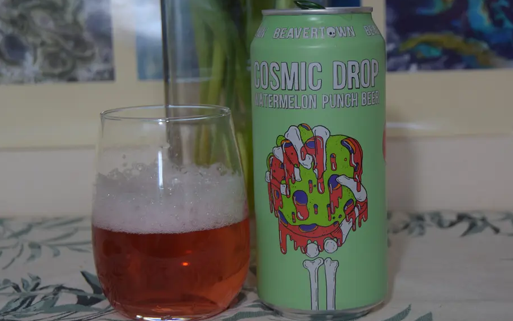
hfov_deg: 26.6
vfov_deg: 16.8
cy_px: 147
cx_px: 242
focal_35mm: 78
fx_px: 1085
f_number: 5.3
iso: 640
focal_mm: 45
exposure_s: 1/60
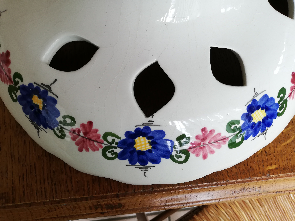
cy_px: 110
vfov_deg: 53.1
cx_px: 148
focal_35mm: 26
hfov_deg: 67.3
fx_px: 222
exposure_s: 1/60
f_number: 2.2
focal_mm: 3.81
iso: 50
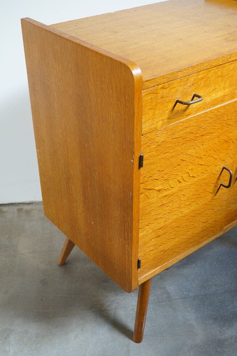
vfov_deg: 43.6
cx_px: 118
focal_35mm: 45
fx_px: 445
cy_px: 178
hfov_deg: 29.8
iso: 1250
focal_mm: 30
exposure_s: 1/60
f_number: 5.6
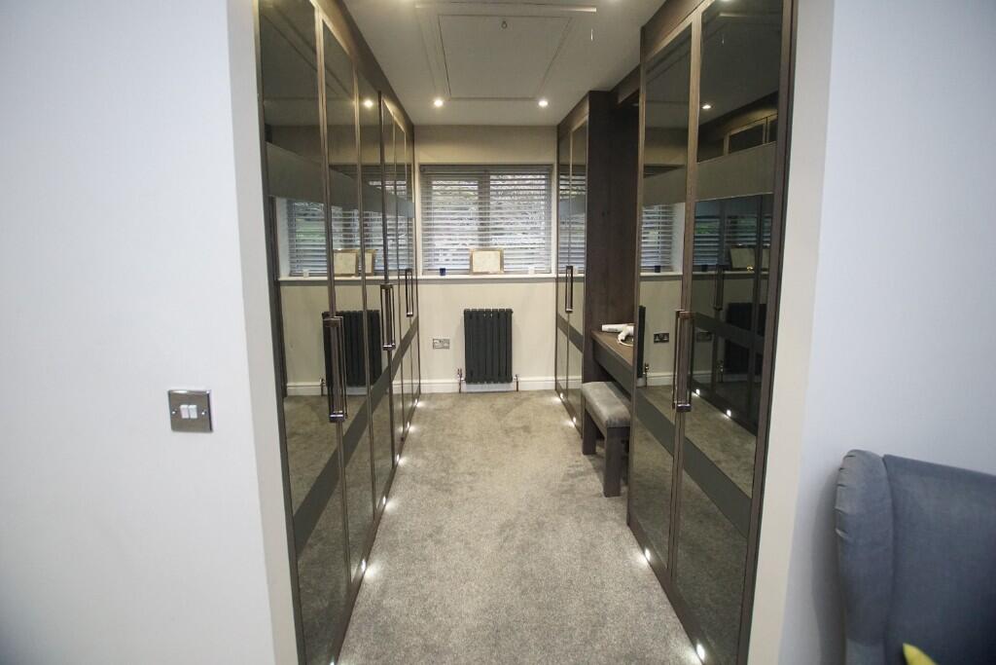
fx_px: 415
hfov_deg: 100.4
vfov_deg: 77.3
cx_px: 498
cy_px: 332
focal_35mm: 15
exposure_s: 1/160
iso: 2500
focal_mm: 10
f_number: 3.5
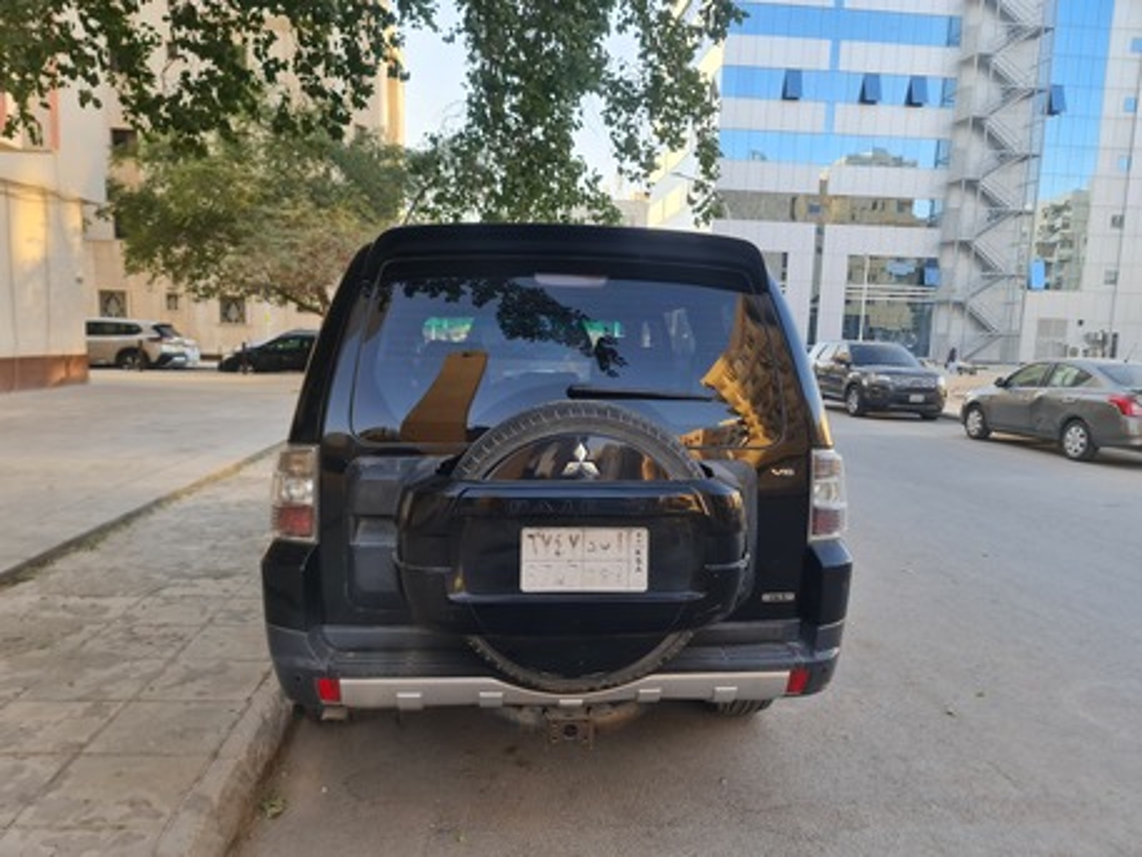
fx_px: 825
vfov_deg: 54.9
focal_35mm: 25
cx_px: 571
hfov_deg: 69.4
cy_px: 428
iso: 50
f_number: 1.8
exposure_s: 1/100
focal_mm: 7
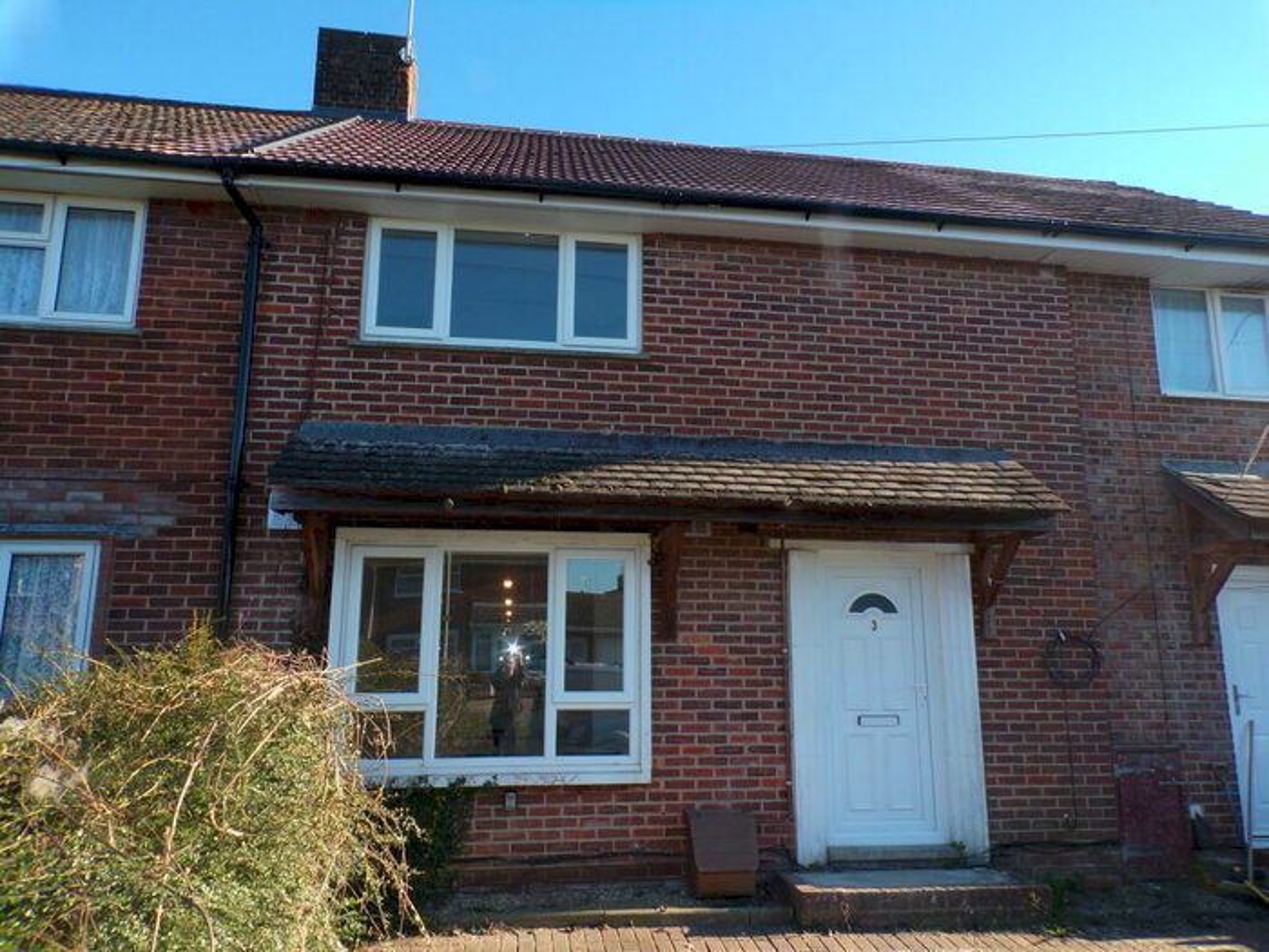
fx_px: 880
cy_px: 476
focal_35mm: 24
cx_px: 634
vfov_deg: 56.8
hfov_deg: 71.6
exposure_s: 1/90
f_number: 5.8
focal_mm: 4.3
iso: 80
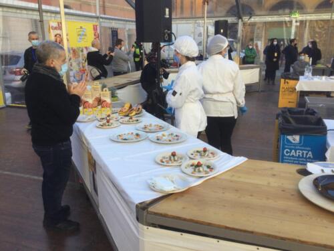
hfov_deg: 58.4
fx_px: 299
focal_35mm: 31
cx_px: 167
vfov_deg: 45.4
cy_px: 126
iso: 25
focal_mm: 3.3
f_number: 2.4
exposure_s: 1/263
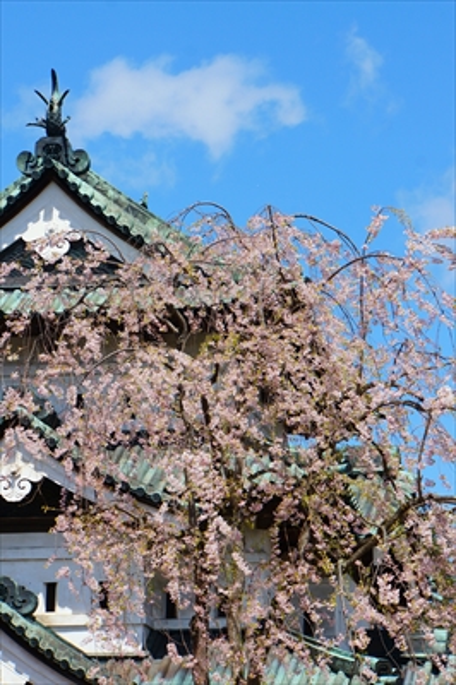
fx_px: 3180
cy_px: 342
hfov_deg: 8.2
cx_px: 228
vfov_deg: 12.3
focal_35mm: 167
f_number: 9
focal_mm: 111.4
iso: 100
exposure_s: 1/250
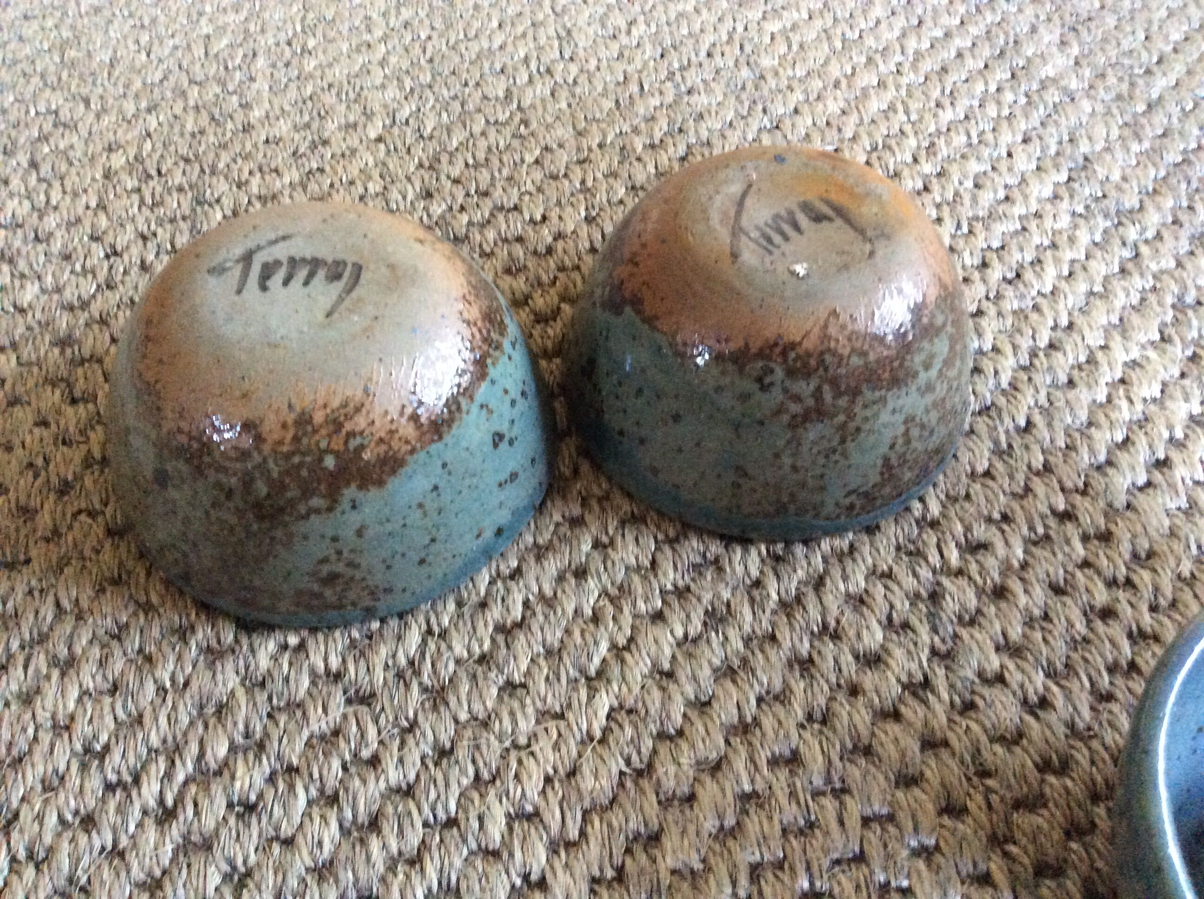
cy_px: 450
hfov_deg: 56.9
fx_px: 1111
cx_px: 602
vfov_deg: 44.1
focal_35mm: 32
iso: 400
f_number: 2.4
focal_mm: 3.3
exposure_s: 1/17
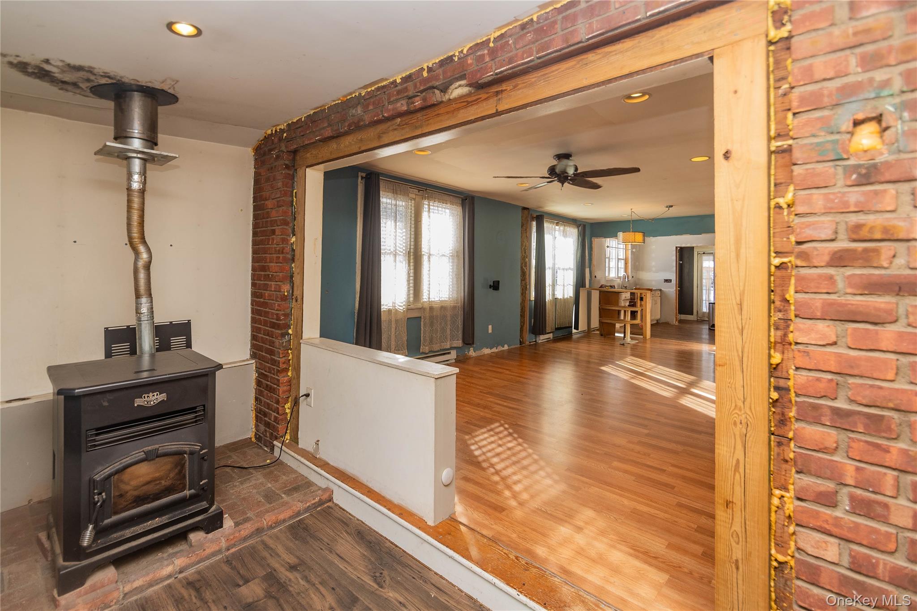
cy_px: 306
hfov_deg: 100.4
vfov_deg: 77.3
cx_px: 458
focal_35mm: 15
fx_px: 382
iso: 280
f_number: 5
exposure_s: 1/60
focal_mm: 10
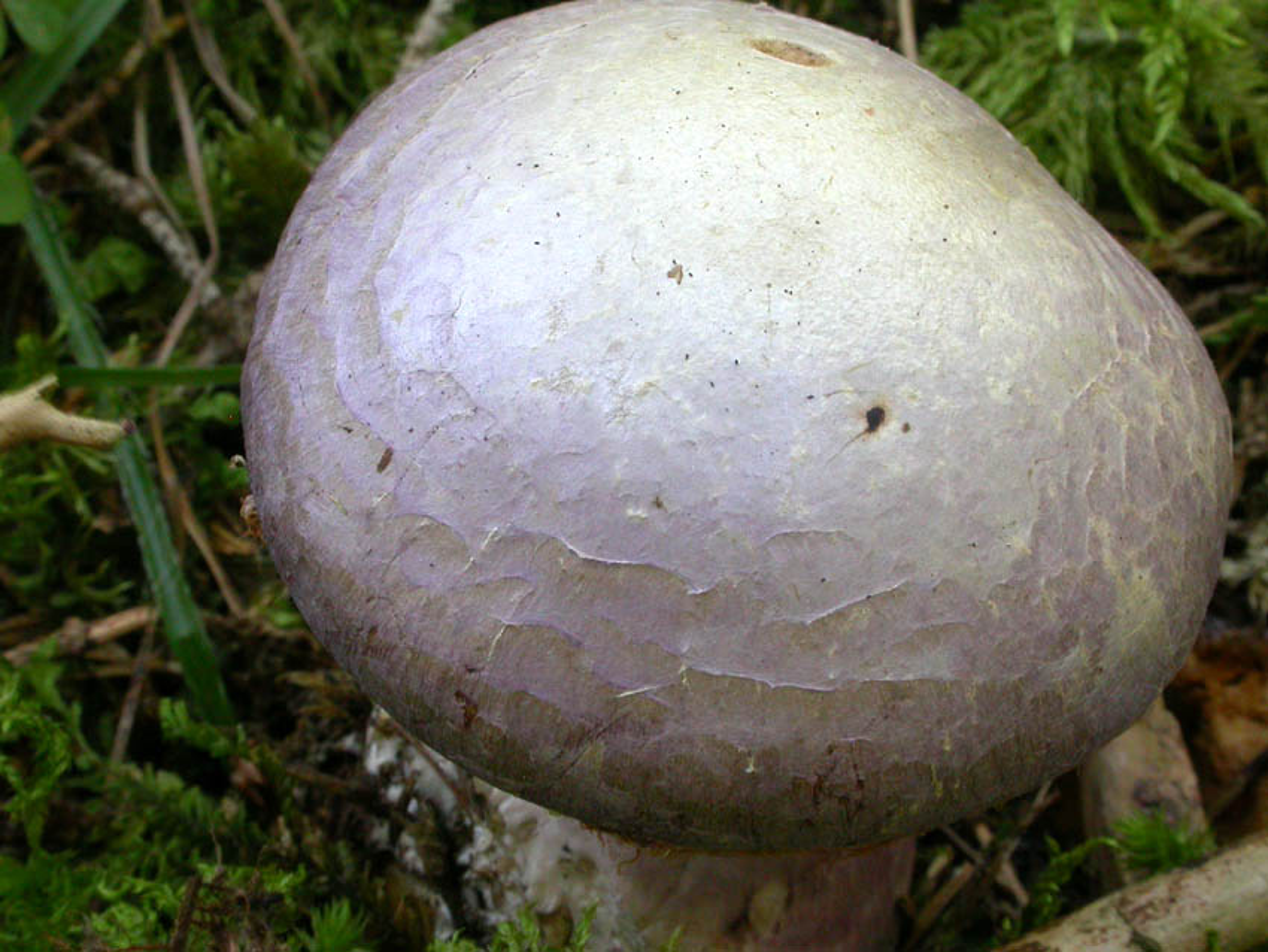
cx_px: 634
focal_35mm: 106
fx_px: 3884
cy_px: 476
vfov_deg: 14.0
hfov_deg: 18.5
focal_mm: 22
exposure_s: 1/8
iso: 200
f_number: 10.4
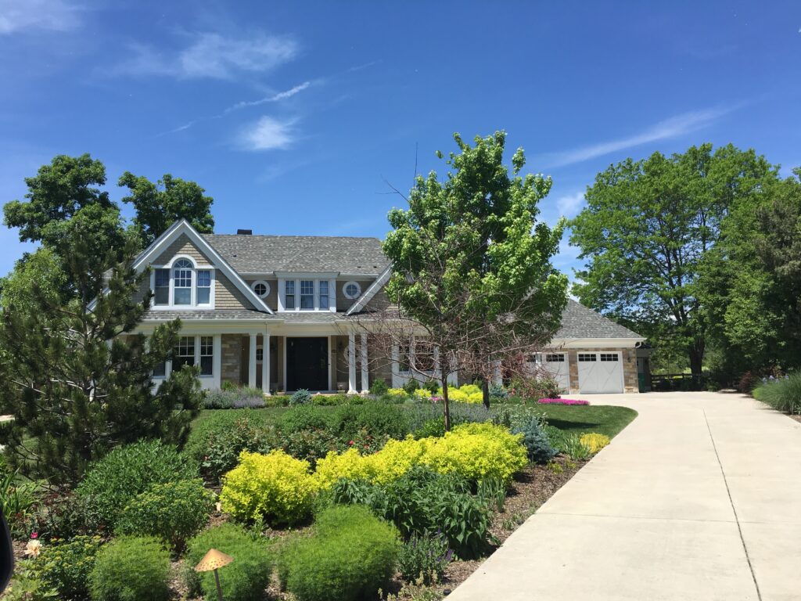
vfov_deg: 48.2
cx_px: 400
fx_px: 671
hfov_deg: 61.7
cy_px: 300
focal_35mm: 29
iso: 25
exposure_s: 1/1350
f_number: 2.2
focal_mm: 4.15
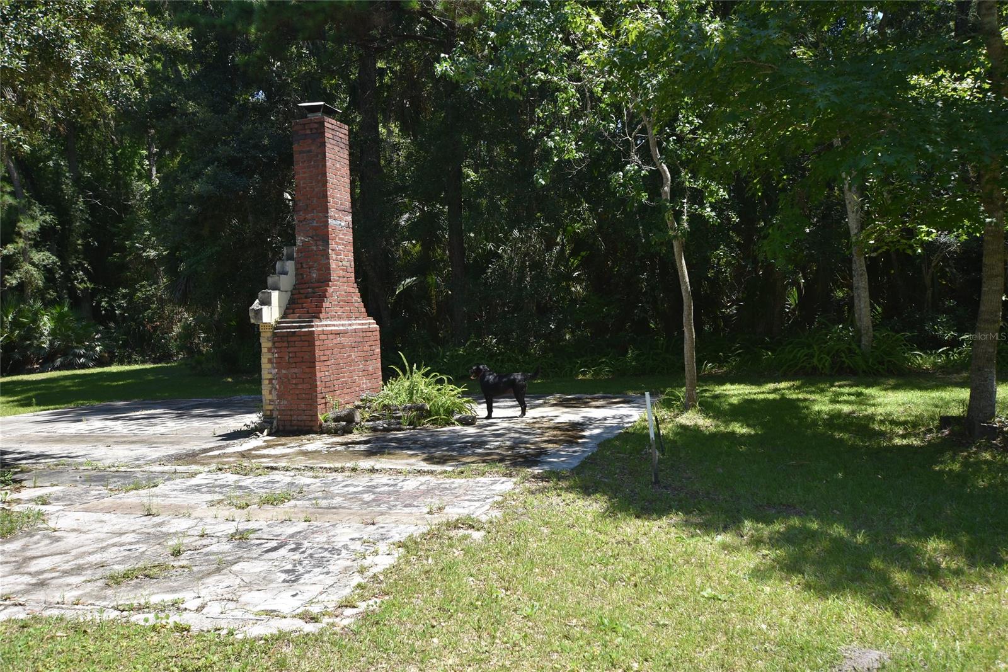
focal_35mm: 30
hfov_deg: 61.9
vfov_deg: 43.6
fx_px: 840
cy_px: 336
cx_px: 504
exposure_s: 1/250
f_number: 5.6
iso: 100
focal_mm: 20
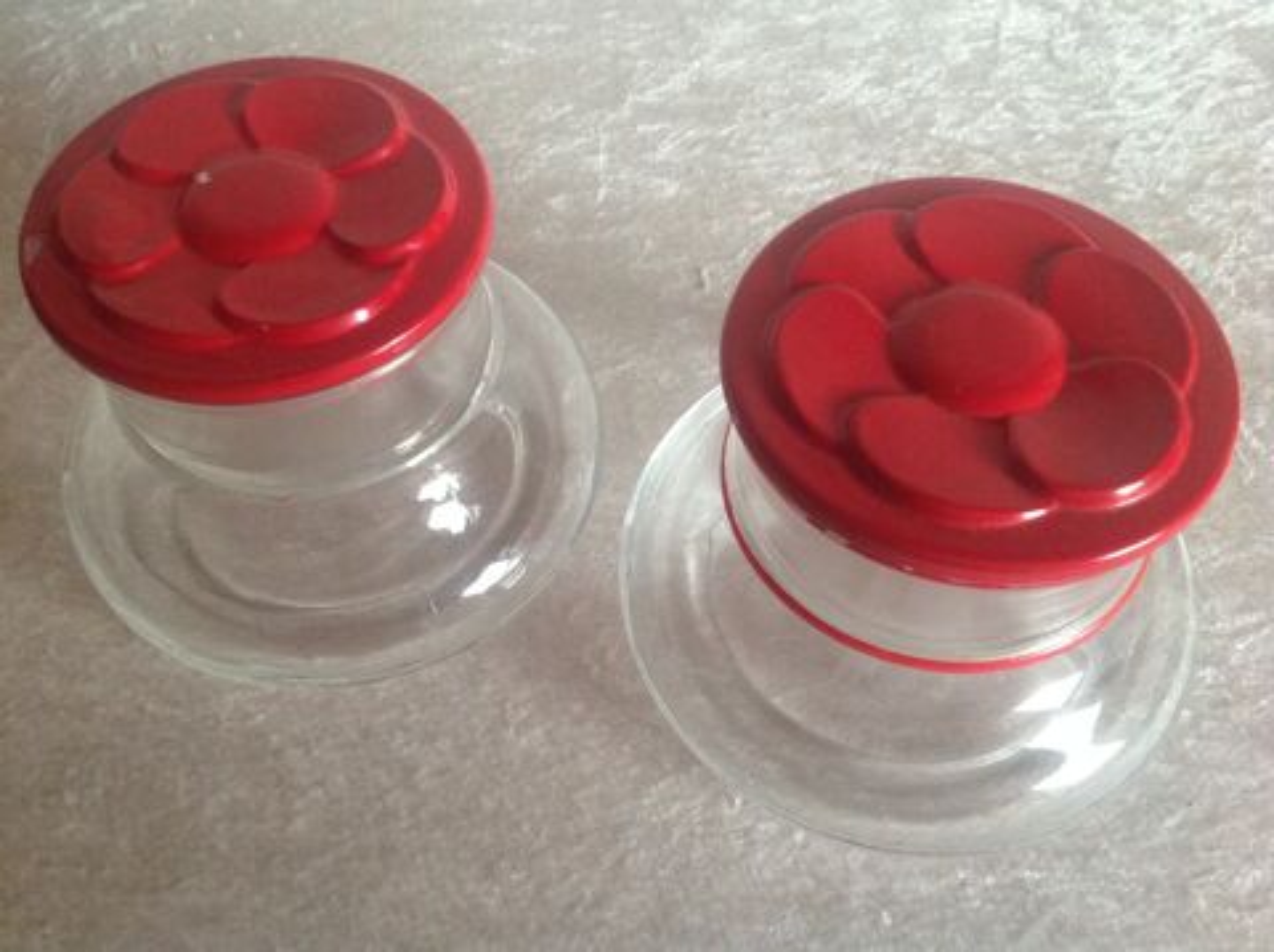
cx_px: 637
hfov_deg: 52.7
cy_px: 476
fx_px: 1287
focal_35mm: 35
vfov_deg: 40.6
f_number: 2.4
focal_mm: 4.28
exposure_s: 1/15
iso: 200
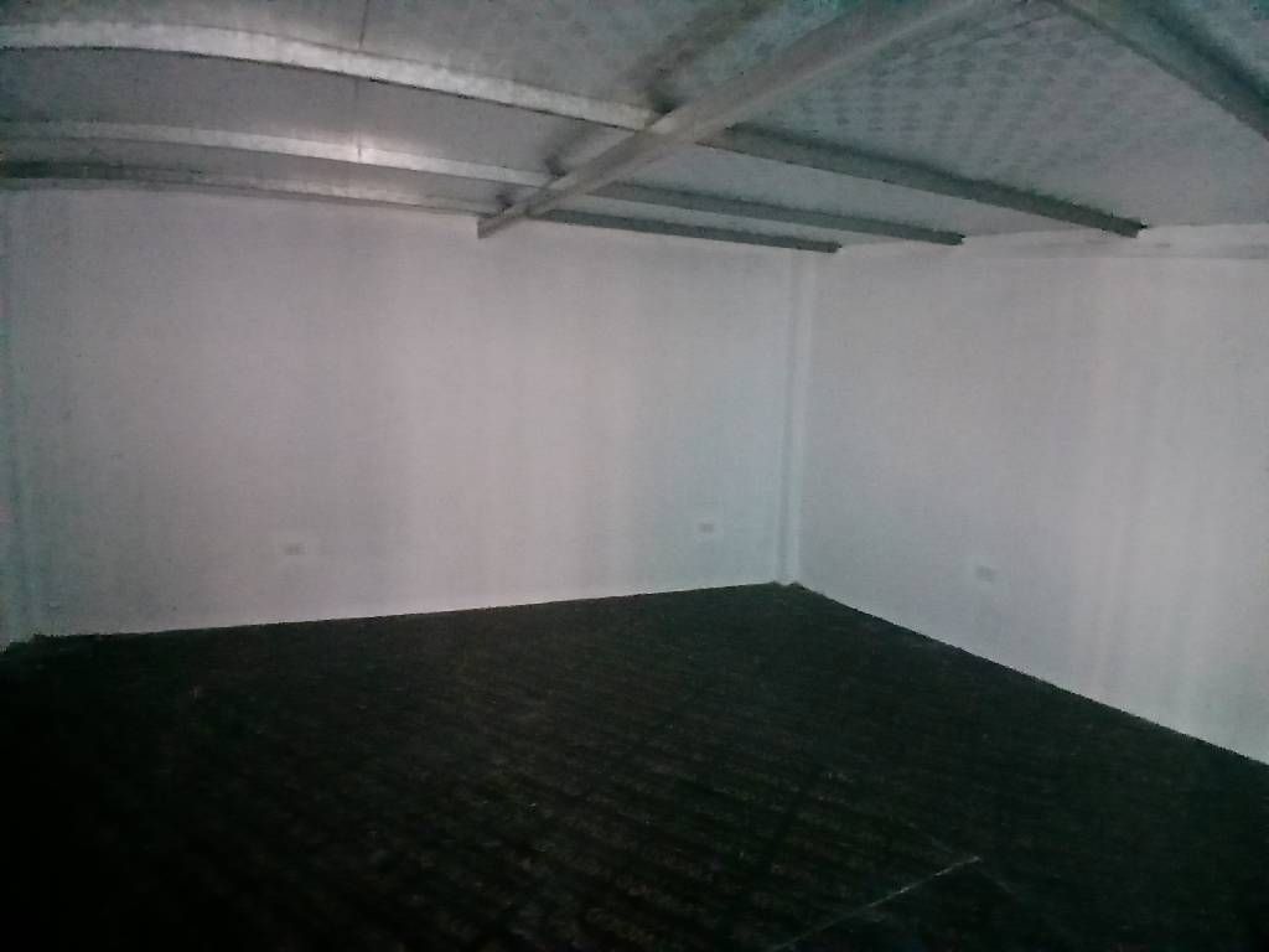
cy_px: 476
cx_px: 634
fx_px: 623
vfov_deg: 74.7
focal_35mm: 17
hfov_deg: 91.0
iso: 1600
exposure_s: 1/7.14
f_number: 2.2
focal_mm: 1.4
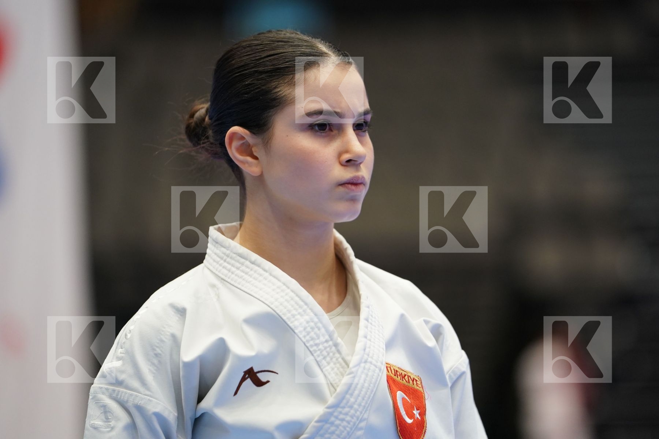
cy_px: 220
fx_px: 3661
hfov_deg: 10.3
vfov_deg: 6.9
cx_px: 330
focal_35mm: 200
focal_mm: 200
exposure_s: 1/500
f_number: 2.8
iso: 2000
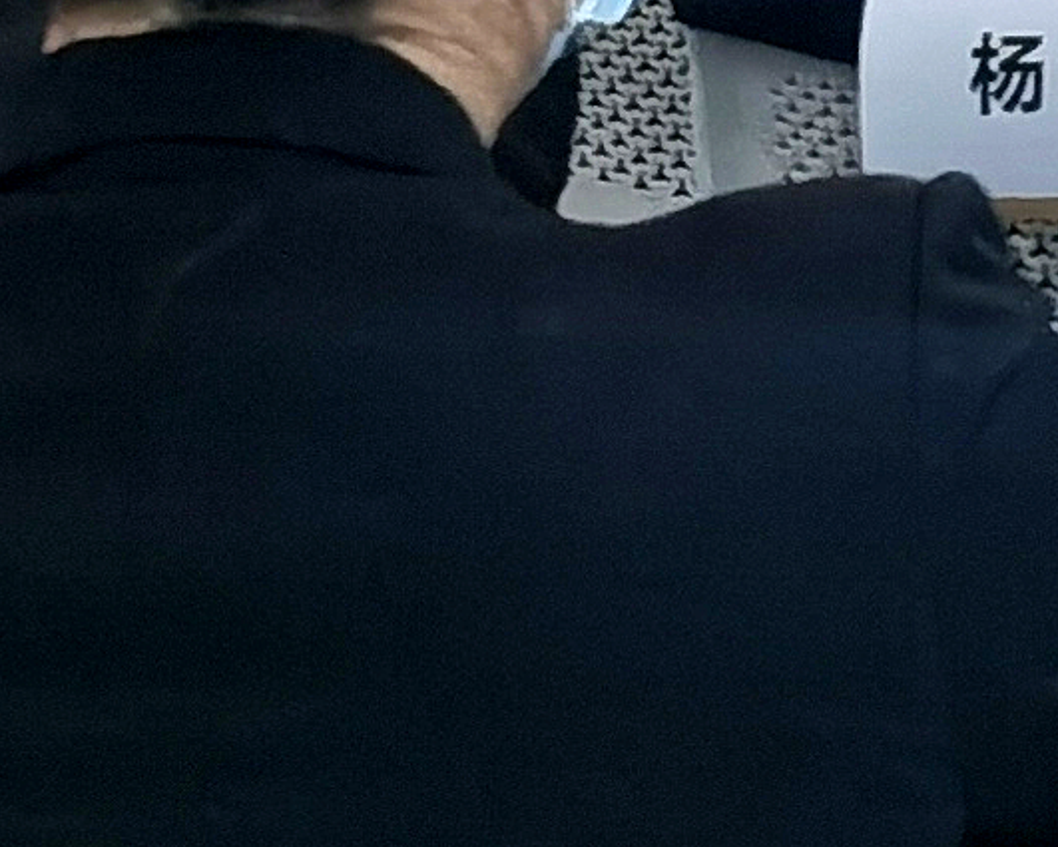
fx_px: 11337
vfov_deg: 4.1
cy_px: -1612
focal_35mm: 362
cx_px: 2194
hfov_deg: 5.2
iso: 50
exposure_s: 1/170
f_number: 1.6
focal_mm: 5.56
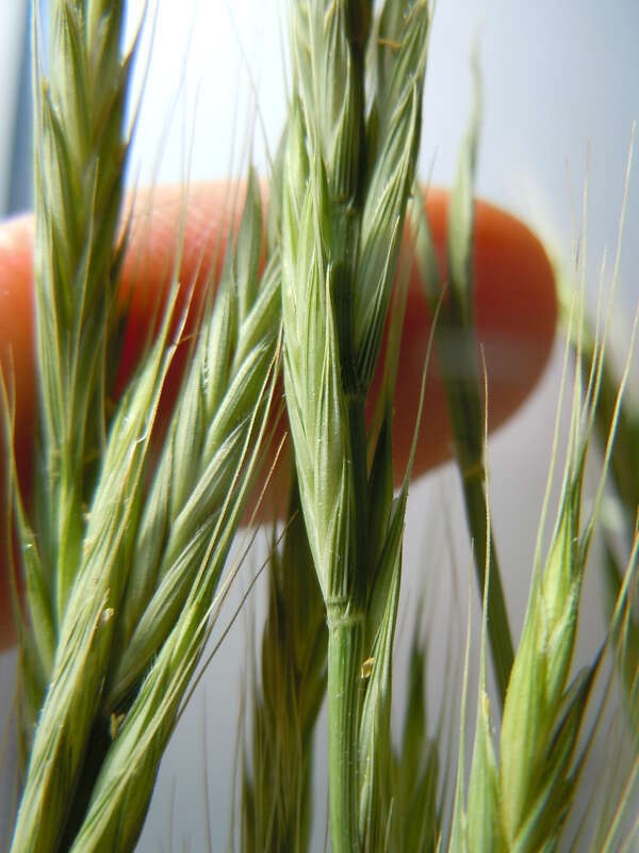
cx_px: 320
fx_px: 738
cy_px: 426
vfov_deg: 60.0
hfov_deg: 46.8
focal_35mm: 30
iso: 100
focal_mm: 5.4
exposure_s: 1/125
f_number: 3.5
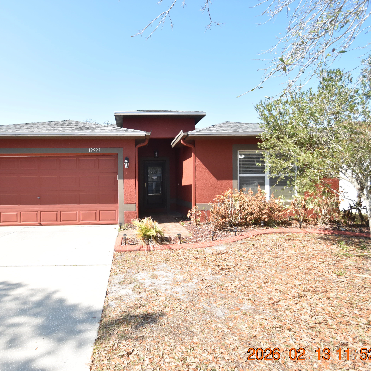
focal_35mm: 20
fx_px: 243
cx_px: 140
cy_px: 189
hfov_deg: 73.6
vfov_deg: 74.8
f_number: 3.5
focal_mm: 10
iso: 800
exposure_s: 1/3000
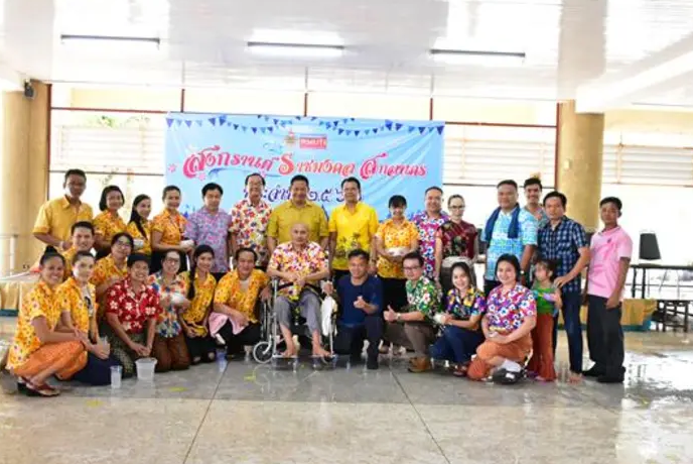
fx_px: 655
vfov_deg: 39.0
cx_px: 310
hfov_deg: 55.6
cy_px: 237
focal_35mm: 34
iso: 2000
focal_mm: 20
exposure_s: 1/90
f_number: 4.8
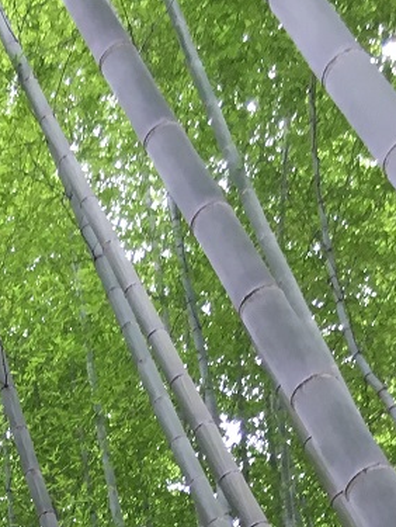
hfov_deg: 13.5
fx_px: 1568
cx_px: -222
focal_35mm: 103
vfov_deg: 16.3
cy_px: 925
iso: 64
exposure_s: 1/33
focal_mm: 4.15
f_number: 2.2
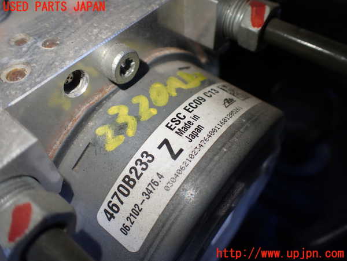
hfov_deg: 60.0
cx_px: 174
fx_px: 301
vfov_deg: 46.8
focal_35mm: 30
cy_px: 130
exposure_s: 1/125
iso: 125
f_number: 2.3
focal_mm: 5.4
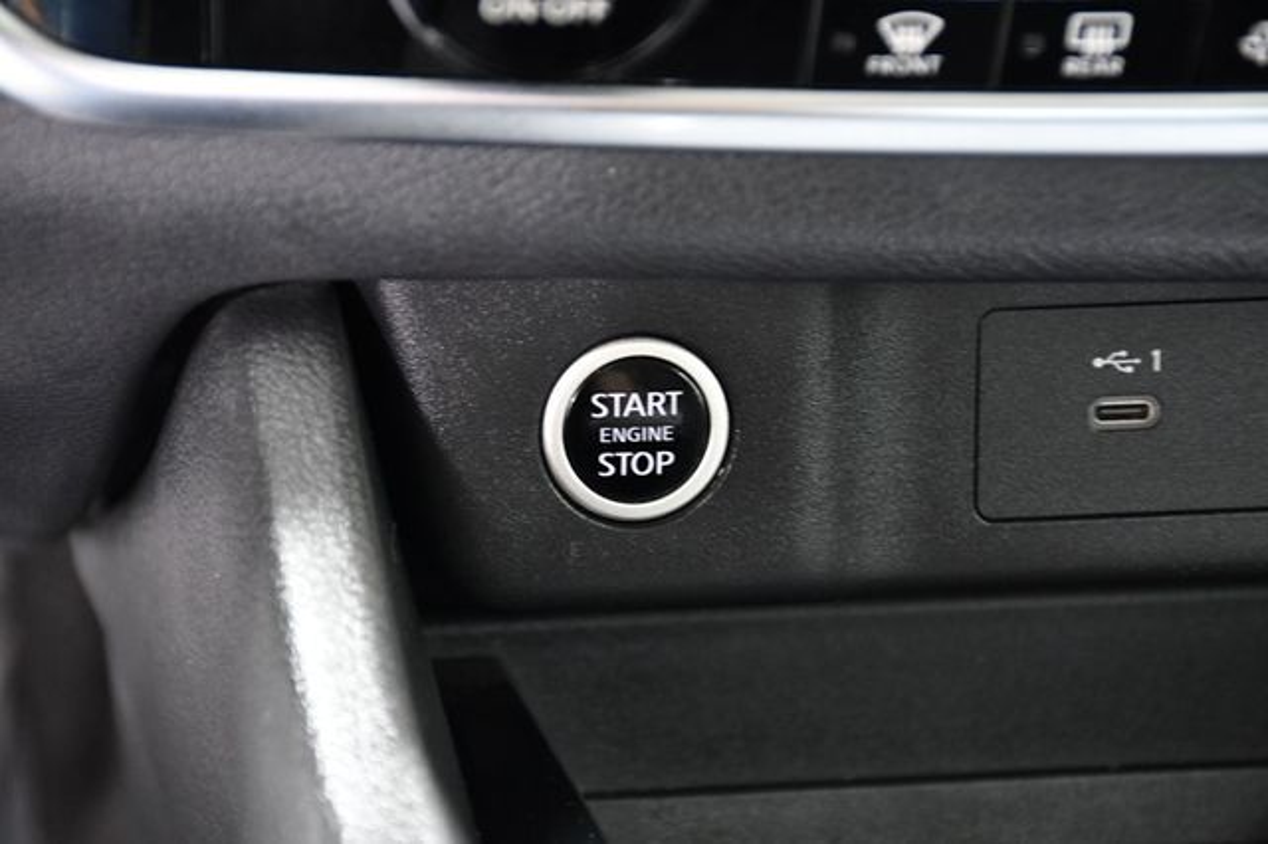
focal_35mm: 105
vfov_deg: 13.0
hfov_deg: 19.5
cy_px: 422
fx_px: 3696
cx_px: 634
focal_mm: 70
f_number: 5
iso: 2500
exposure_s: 1/8
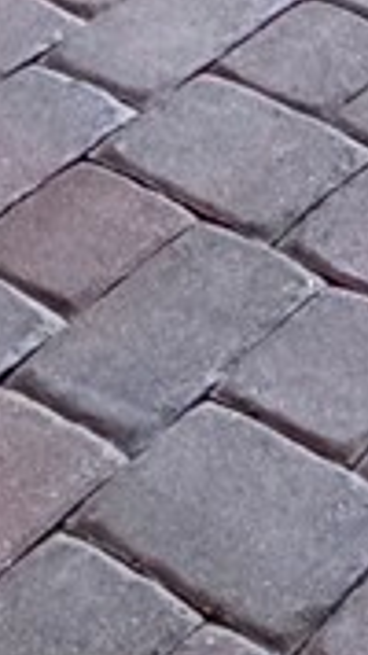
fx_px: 2379
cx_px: 802
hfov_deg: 8.3
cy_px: -1063
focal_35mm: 137
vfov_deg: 11.8
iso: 250
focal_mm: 2.22
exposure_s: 1/120
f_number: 2.2
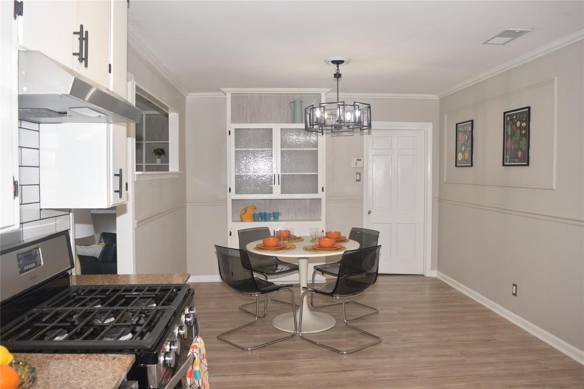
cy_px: 194
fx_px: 438
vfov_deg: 47.9
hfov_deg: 67.4
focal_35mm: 27
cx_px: 292
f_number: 5
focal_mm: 18
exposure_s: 1/100
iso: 800
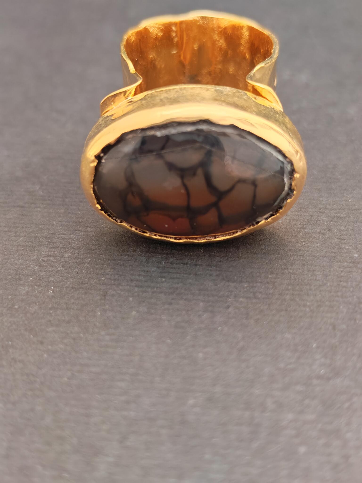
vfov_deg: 39.7
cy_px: 242
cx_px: 181
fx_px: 669
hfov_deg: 30.3
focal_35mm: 48
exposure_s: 1/50
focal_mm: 6.12
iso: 640
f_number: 1.9
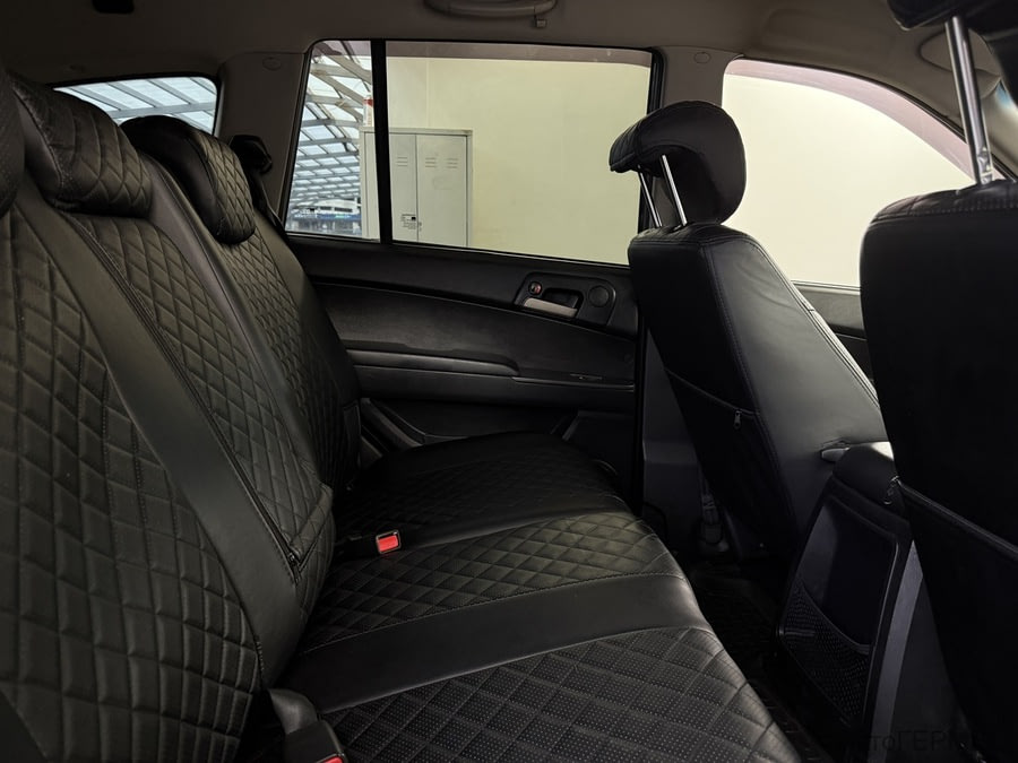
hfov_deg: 71.6
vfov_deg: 56.8
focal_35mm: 24
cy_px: 382
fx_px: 706
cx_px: 509
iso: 500
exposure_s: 1/50
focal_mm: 6.76
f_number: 1.78
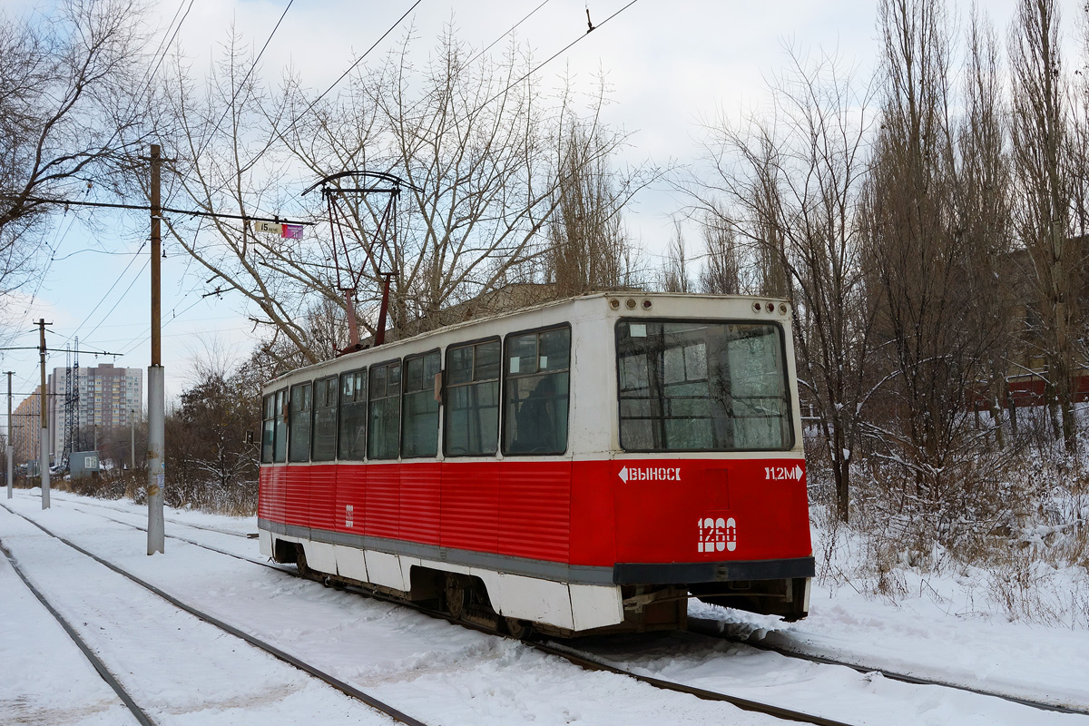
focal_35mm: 48
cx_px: 544
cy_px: 363
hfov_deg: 41.1
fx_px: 1452
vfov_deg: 28.1
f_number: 5
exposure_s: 1/500
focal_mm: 17.8
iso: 125
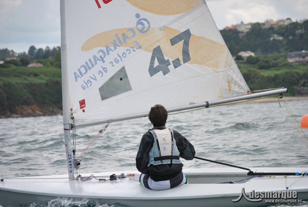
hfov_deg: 11.8
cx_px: 154
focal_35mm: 174
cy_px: 104
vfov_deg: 7.9
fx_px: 1491
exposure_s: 1/500
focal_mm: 116
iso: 100
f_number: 5.6
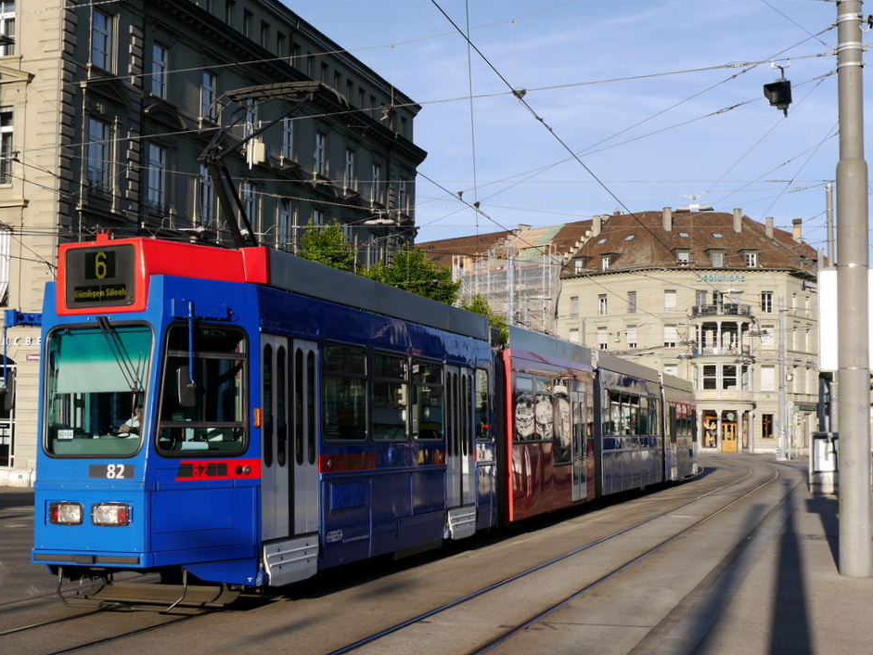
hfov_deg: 37.2
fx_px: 1286
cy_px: 344
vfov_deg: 28.6
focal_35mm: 51
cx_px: 323
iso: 160
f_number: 7.1
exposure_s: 1/320
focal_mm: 20
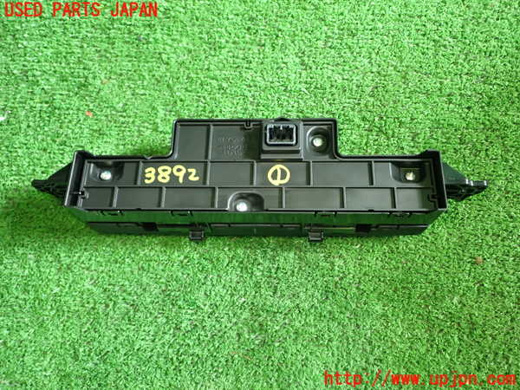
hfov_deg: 60.0
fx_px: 451
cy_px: 195
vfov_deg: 46.8
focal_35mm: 30
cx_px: 260
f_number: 2.3
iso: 200
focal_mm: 5.4
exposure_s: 1/30
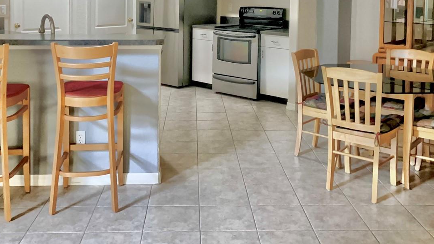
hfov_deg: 48.3
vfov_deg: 27.2
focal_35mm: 42
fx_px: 483
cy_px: 17
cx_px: 208
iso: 800
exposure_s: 1/26
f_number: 1.6
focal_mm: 4.2
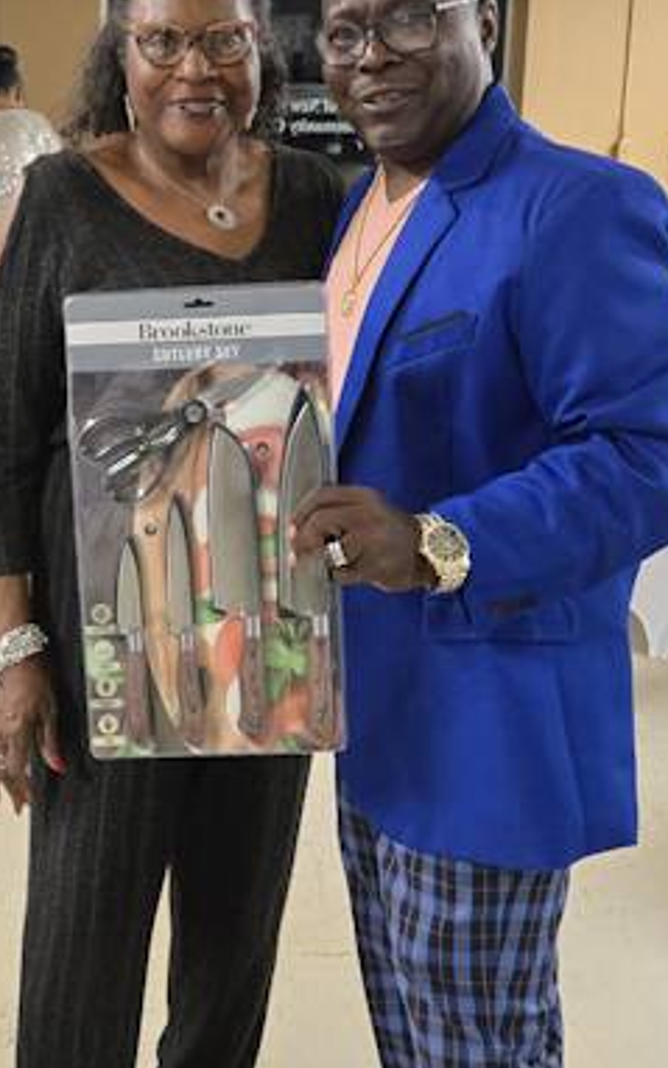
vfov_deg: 39.3
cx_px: 207
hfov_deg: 25.2
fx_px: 1484
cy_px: 389
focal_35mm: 51
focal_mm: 5.4
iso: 800
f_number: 1.8
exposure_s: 1/60
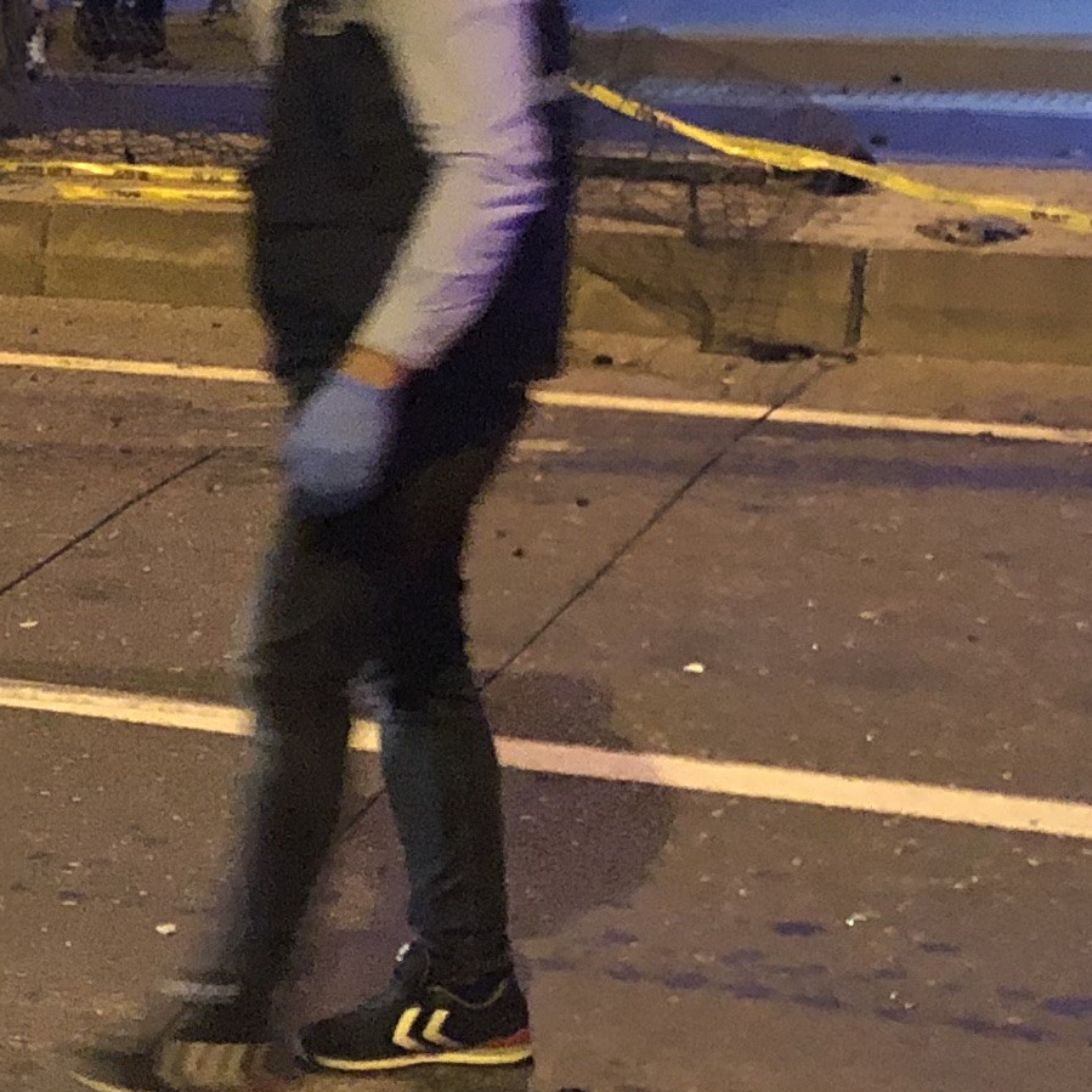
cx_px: -1116
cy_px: 476
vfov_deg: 15.7
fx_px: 3962
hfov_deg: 13.4
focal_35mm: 111
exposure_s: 1/4
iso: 100
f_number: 1.8
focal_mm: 3.99
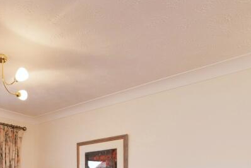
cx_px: 55
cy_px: 199
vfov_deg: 31.3
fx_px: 251
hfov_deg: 50.3
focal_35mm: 36
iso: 200
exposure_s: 1/15
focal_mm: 14
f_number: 7.1
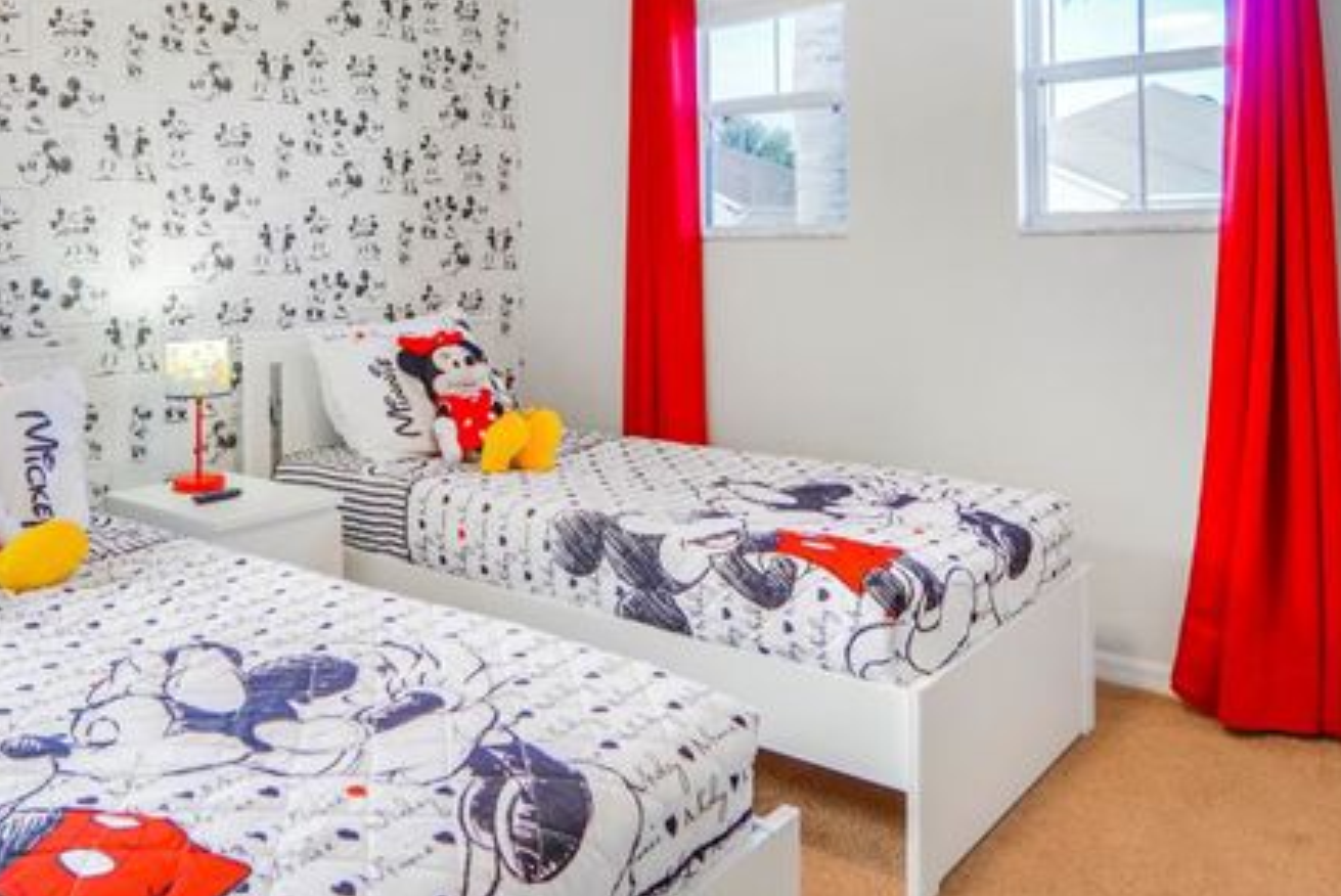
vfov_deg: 43.9
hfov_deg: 61.9
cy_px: 247
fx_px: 1081
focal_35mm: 29
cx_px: 434
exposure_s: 1/125
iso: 400
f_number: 4
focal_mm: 12
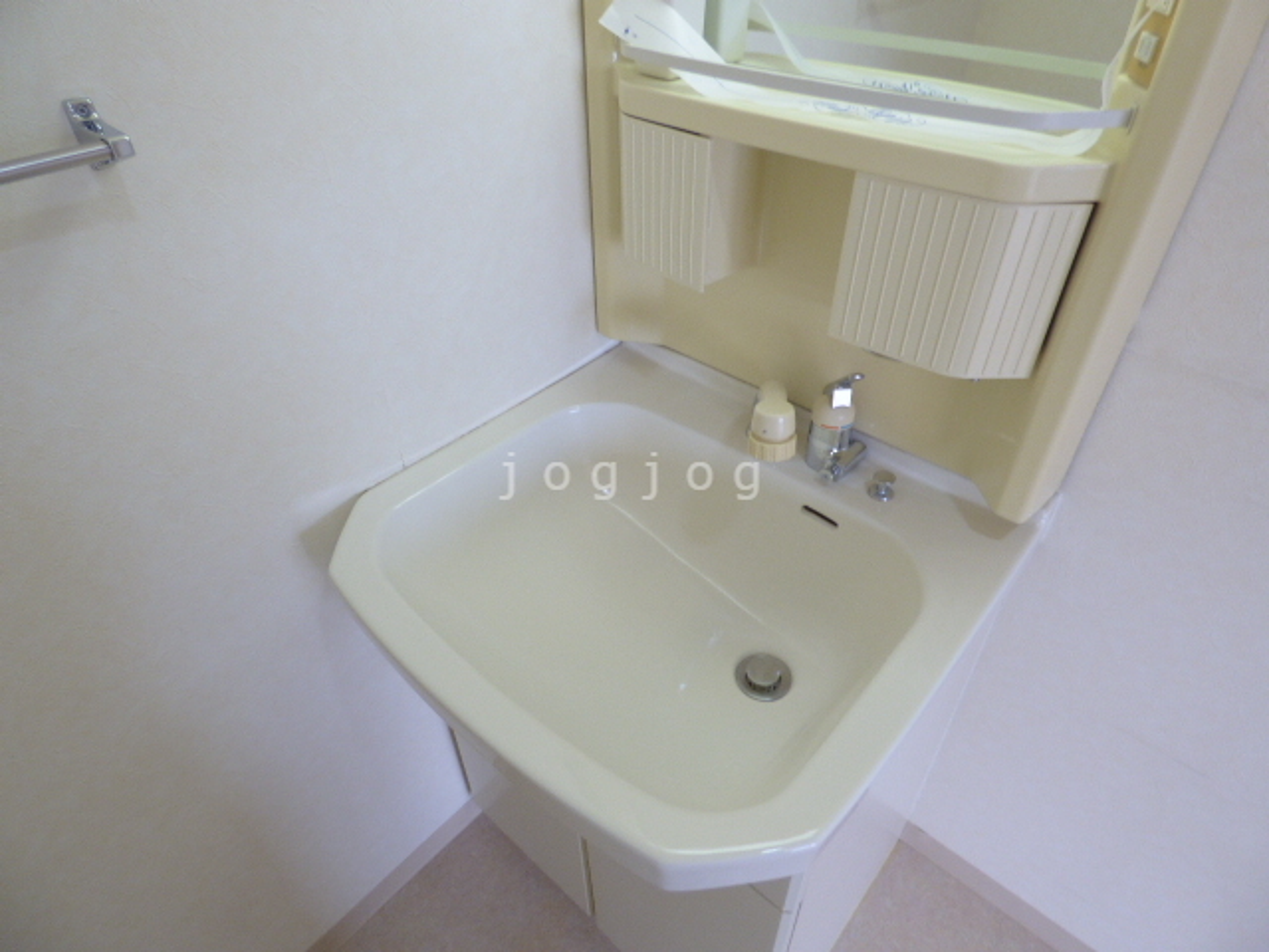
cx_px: 634
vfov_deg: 66.0
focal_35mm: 20
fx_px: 733
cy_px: 476
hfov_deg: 81.7
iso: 100
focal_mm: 3.58
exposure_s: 1/40
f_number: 2.8
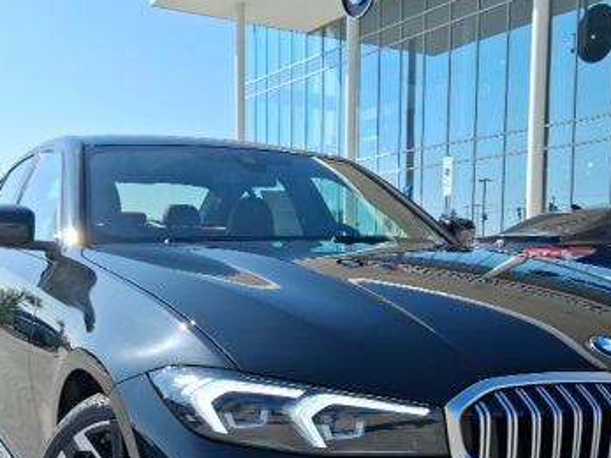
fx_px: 847
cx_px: 336
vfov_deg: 29.9
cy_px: 326
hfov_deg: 39.6
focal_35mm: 48
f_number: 1.8
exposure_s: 1/816
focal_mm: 3.98
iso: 25
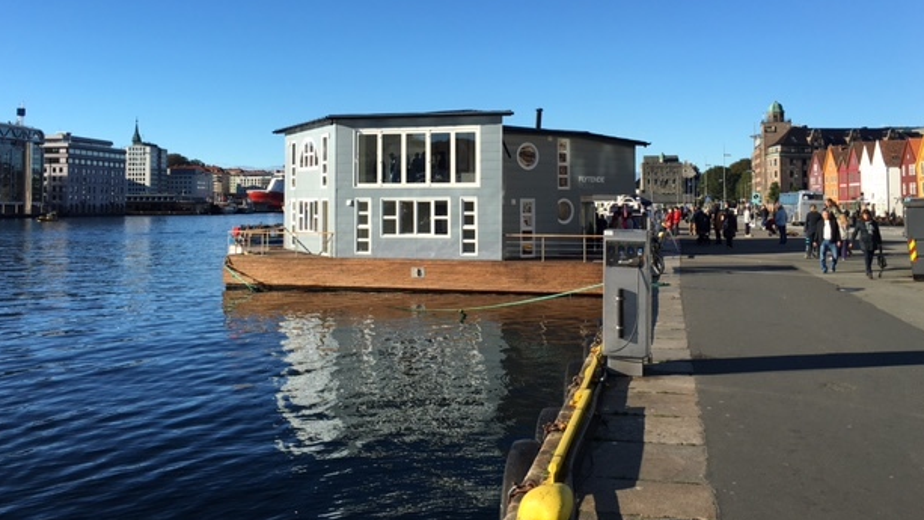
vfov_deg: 35.3
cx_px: 464
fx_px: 809
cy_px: 176
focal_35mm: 33
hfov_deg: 59.5
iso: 25
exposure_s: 1/1399
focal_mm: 4.15
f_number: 2.2
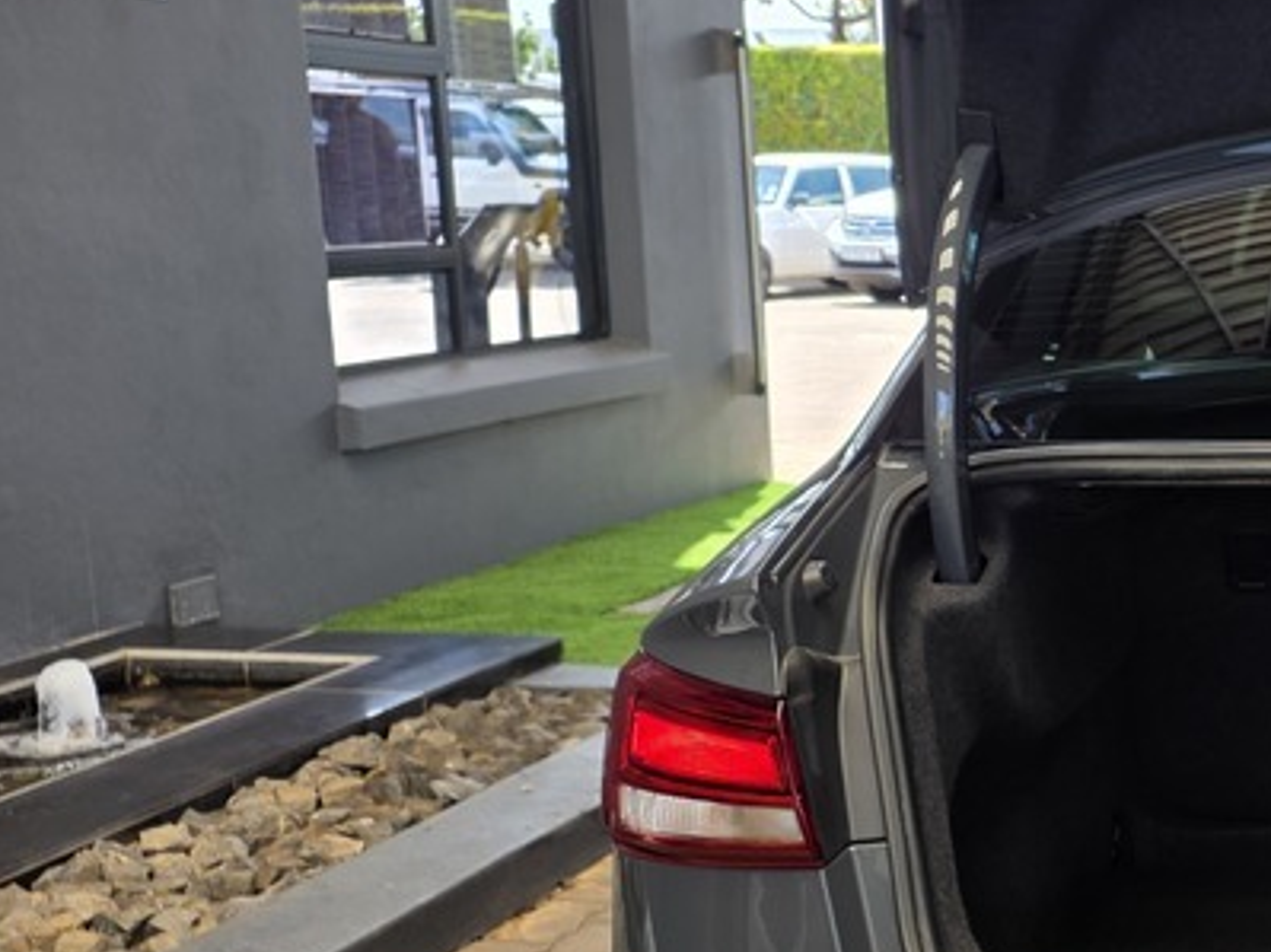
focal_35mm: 59
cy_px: 586
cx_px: 1545
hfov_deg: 28.3
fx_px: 2166
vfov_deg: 24.7
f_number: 1.7
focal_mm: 6.25
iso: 50
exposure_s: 1/359
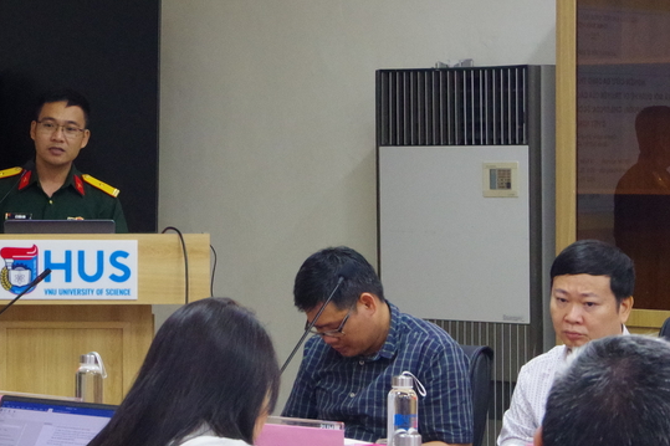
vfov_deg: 10.7
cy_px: 129
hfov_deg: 15.9
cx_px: 155
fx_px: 2381
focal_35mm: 128
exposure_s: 1/80
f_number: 8
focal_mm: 31
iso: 3200
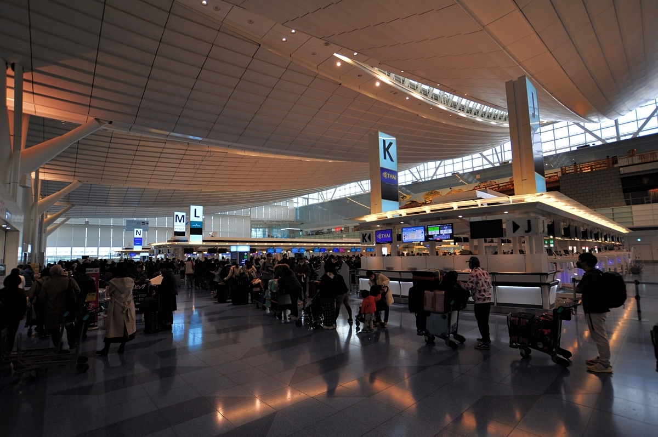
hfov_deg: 95.0
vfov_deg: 71.9
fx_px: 301
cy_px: 218
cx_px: 329
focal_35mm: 16
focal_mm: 11
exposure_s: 1/50
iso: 125
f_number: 4.5
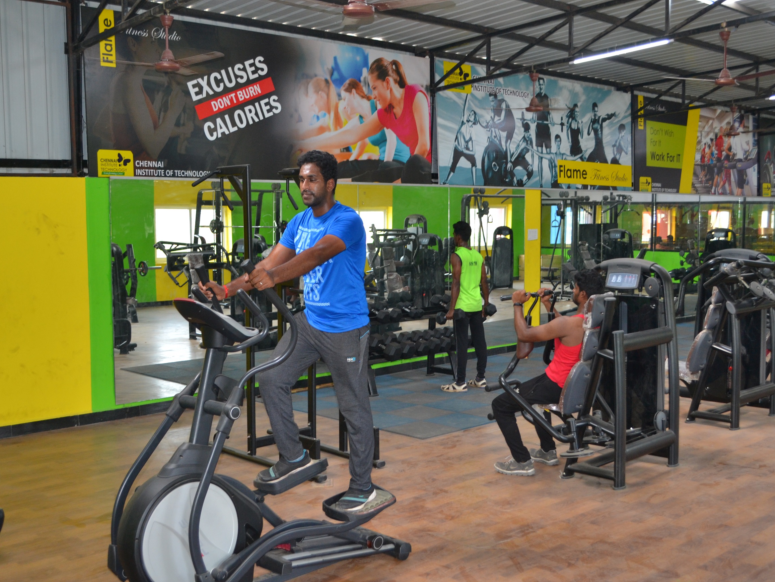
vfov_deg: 36.8
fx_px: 873
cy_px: 291
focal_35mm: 39
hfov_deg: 47.9
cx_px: 380
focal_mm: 24
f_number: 4
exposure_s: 1/60
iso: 560
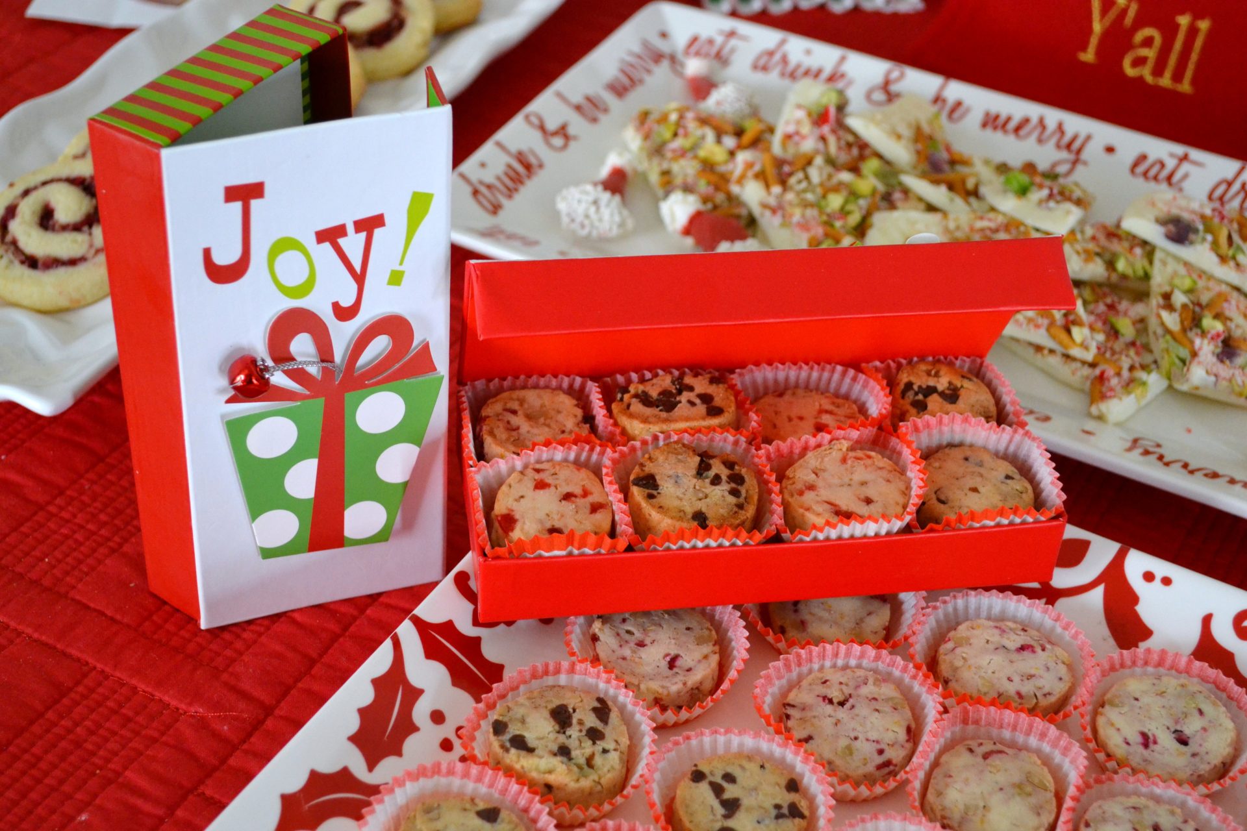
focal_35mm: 54
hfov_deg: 36.9
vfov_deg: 25.1
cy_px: 416
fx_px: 1870
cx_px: 624
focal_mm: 36
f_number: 5
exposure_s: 1/60
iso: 2000
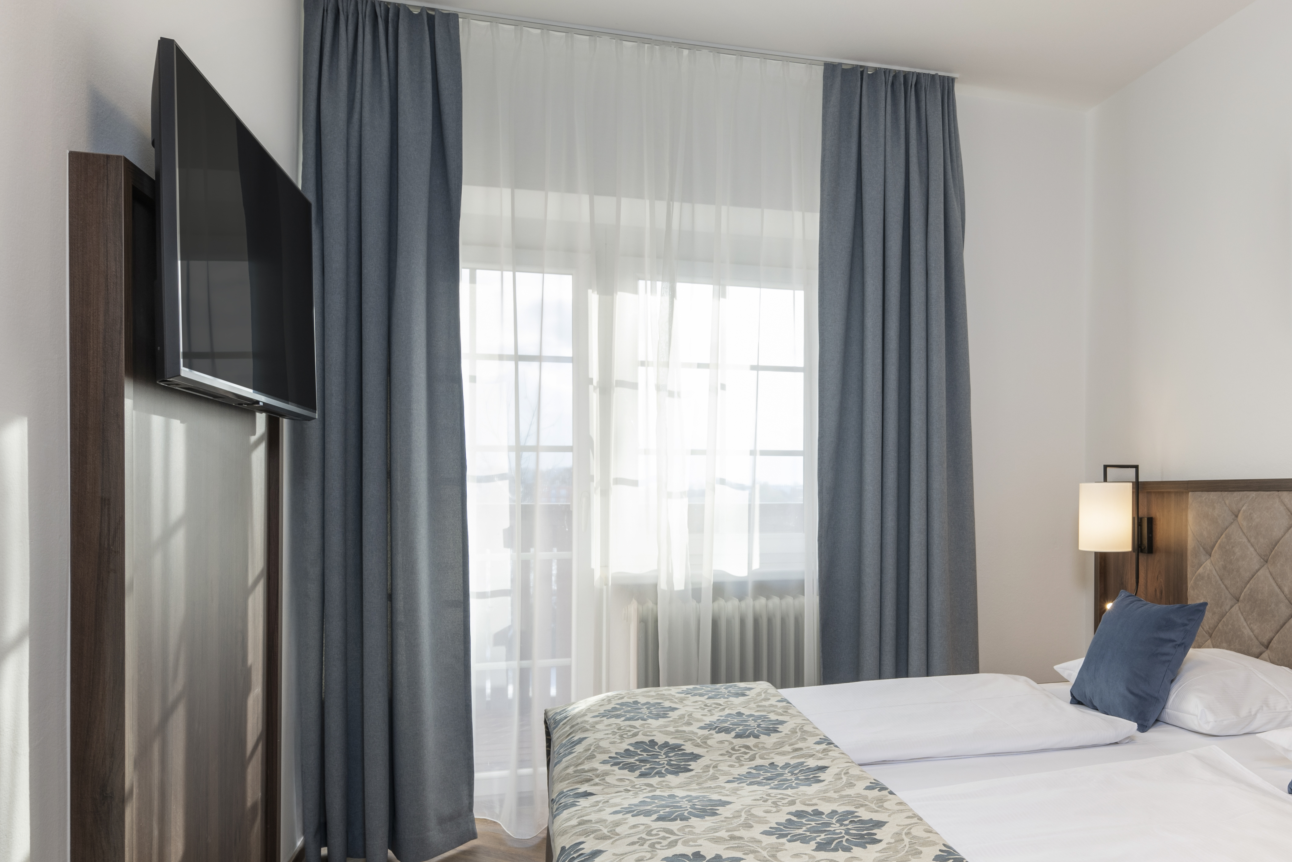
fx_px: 969
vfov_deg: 47.5
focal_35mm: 27
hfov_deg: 65.3
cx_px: 881
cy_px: 532
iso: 100
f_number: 8
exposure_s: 1/10
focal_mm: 14
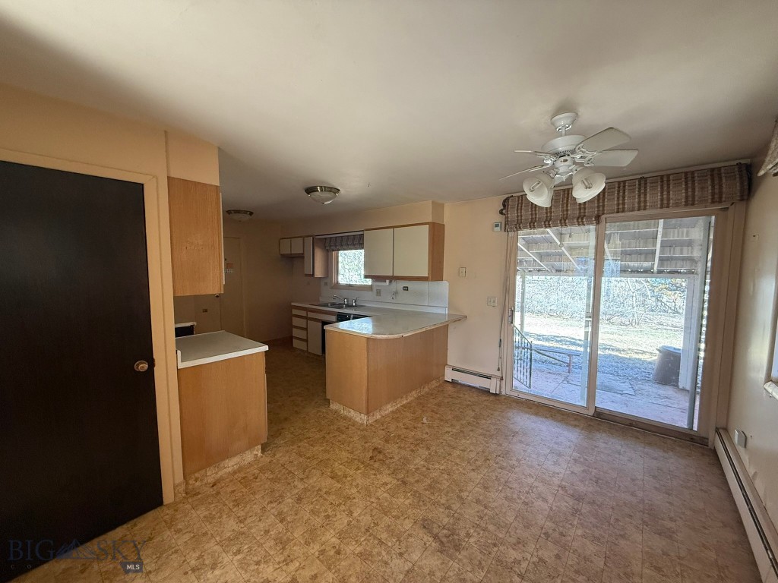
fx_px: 315
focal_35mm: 14
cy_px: 292
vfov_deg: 85.7
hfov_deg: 102.1
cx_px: 389
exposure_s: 1/99
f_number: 2.2
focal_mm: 2.22
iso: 320
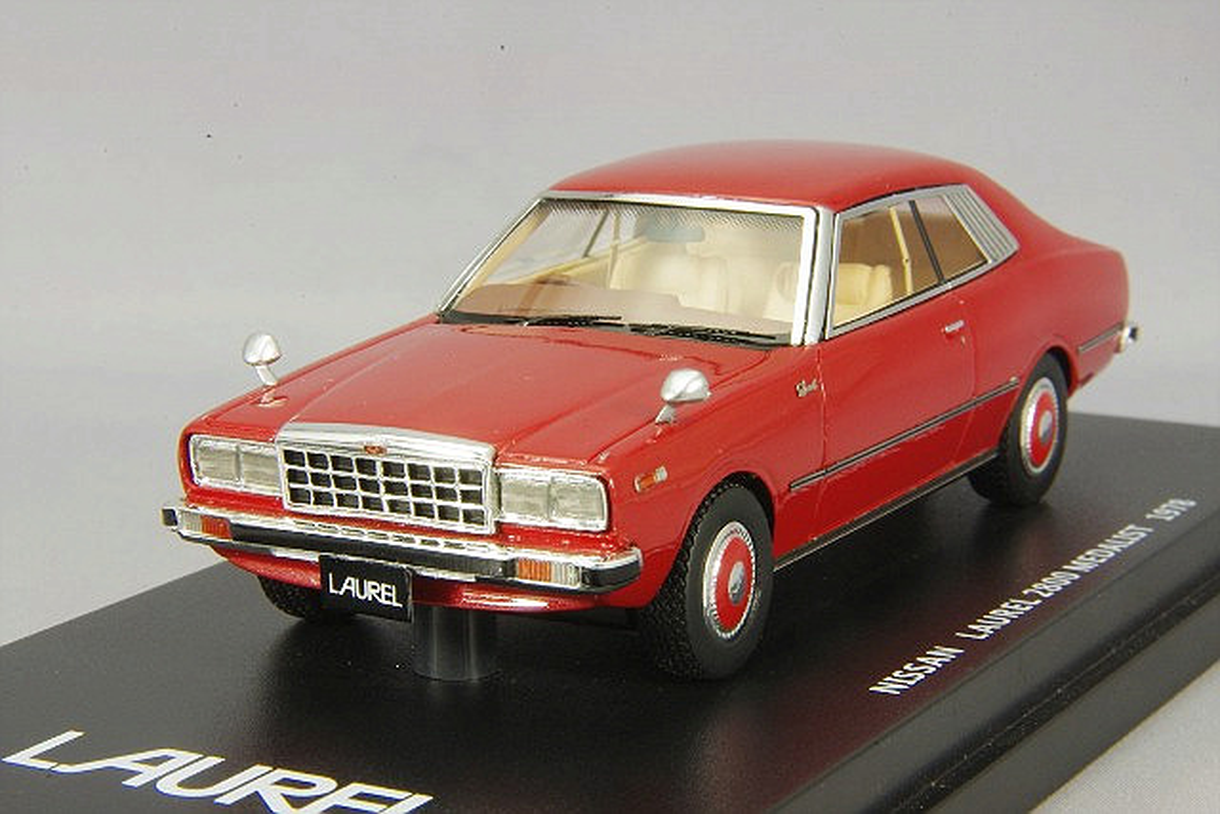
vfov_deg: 12.2
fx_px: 3796
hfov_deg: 18.3
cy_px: 407
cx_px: 610
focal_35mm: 112
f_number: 32
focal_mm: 75
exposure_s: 1
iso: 400
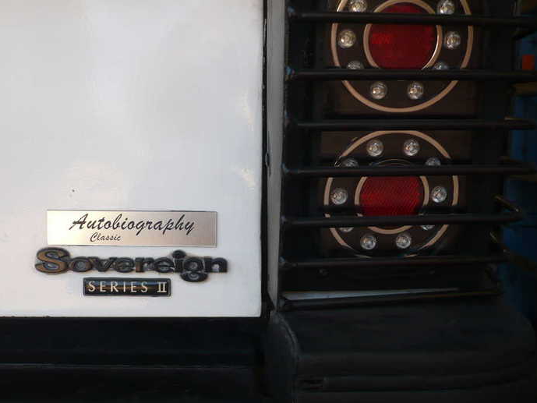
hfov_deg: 47.8
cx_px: 248
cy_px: 187
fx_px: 605
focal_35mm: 39
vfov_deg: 36.8
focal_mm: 5.8
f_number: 2.8
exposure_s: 1/160
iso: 100
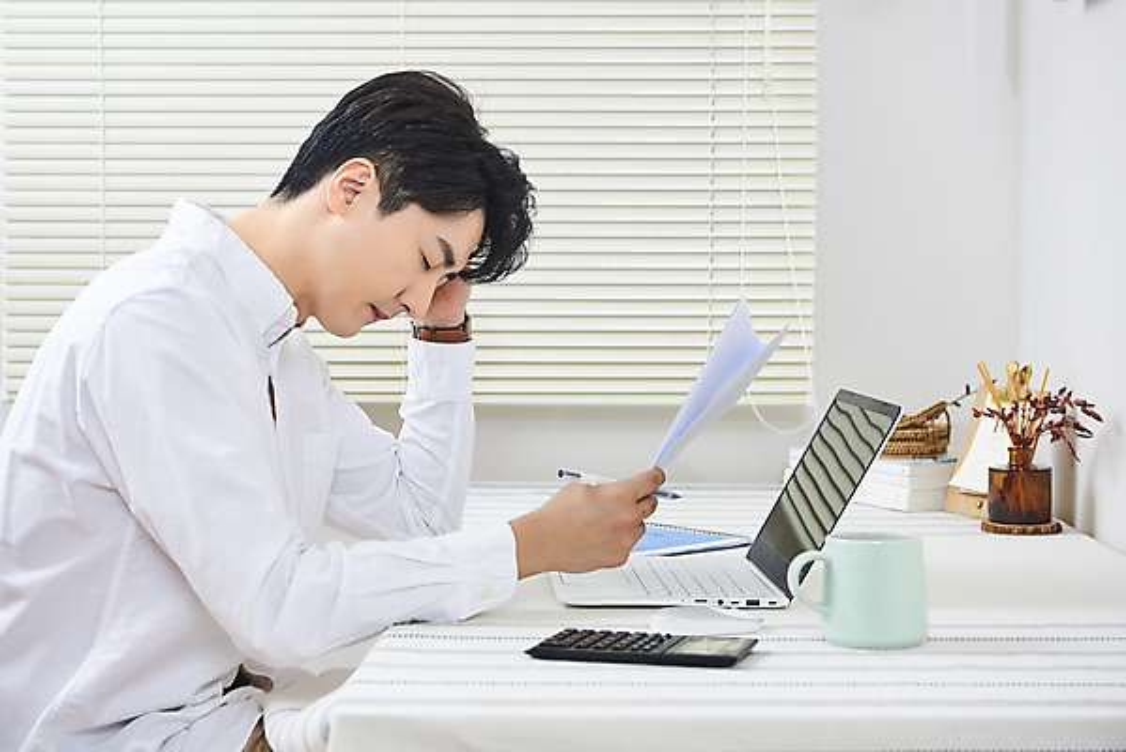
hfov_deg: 30.9
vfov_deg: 20.9
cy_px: 376
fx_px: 2034
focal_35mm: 65
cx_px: 563
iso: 200
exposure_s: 1/125
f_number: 5.6
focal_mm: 65
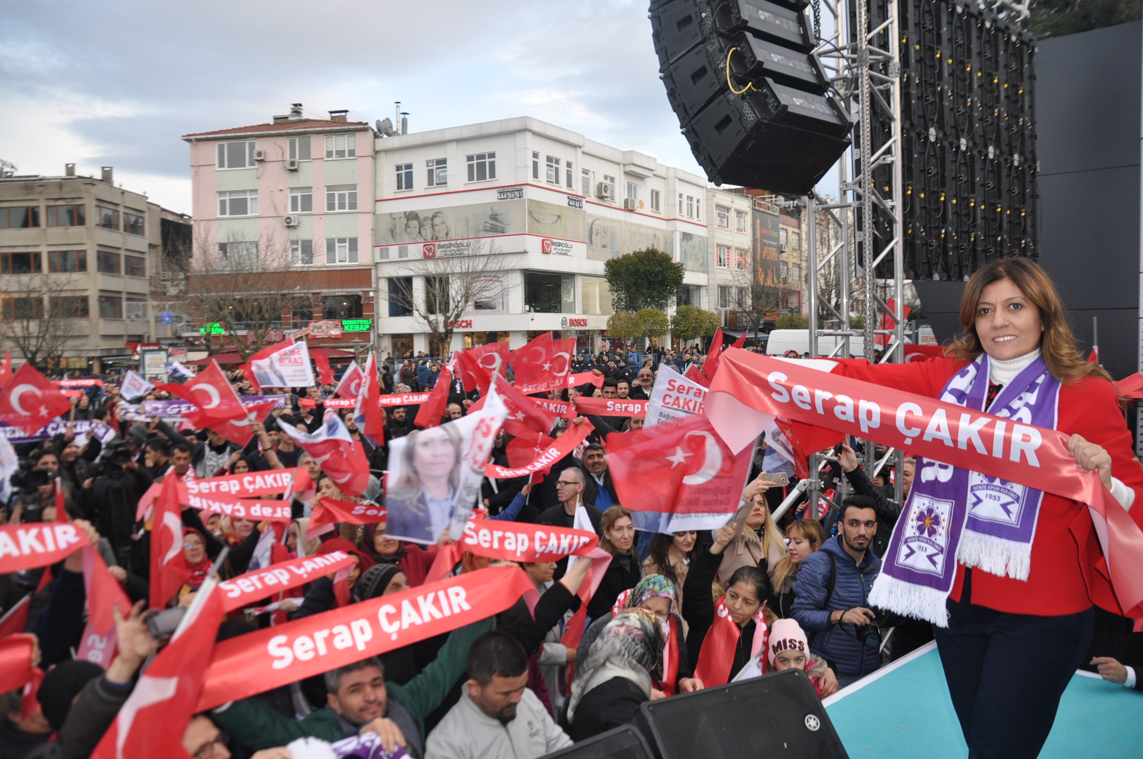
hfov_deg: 67.4
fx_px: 856
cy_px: 380
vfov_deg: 47.8
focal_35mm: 27
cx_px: 572
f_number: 3.5
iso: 200
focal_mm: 18
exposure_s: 1/200
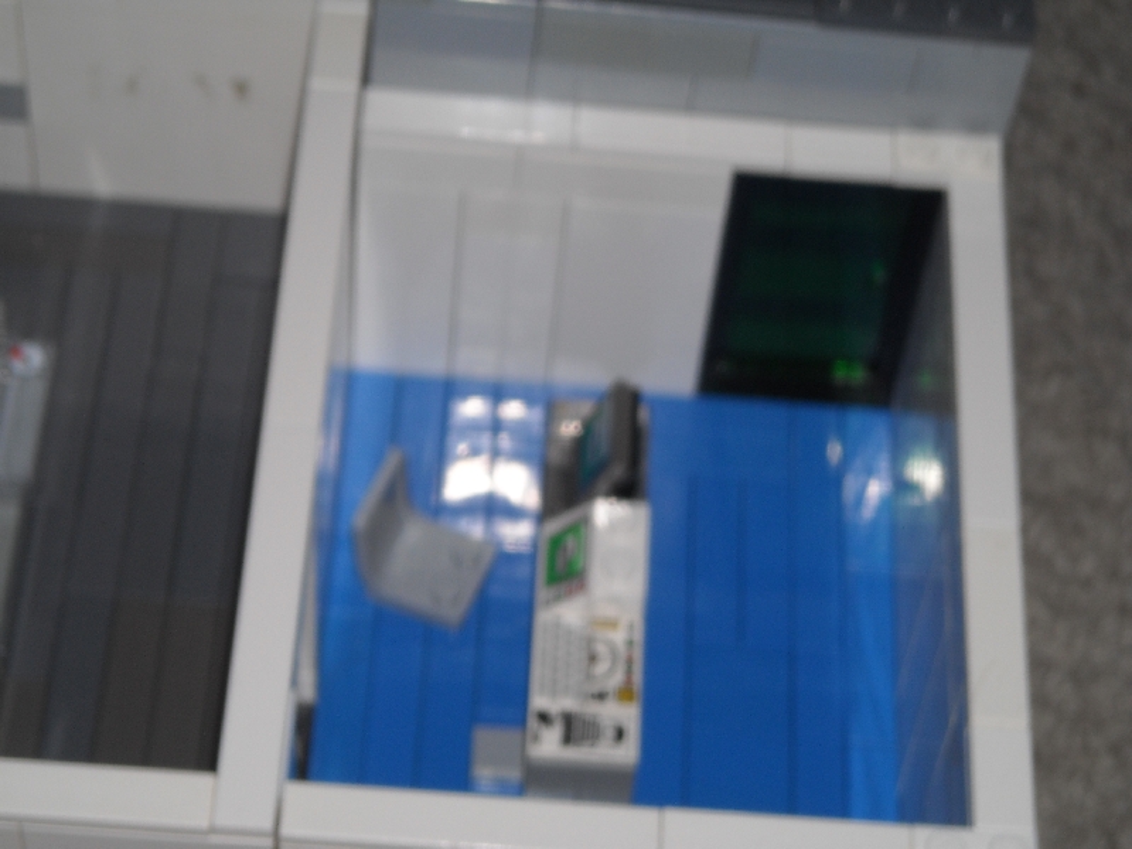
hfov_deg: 18.7
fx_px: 3434
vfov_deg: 14.1
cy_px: 424
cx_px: 566
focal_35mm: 105
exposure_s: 1/125
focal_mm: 17.1
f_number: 9.3
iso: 64
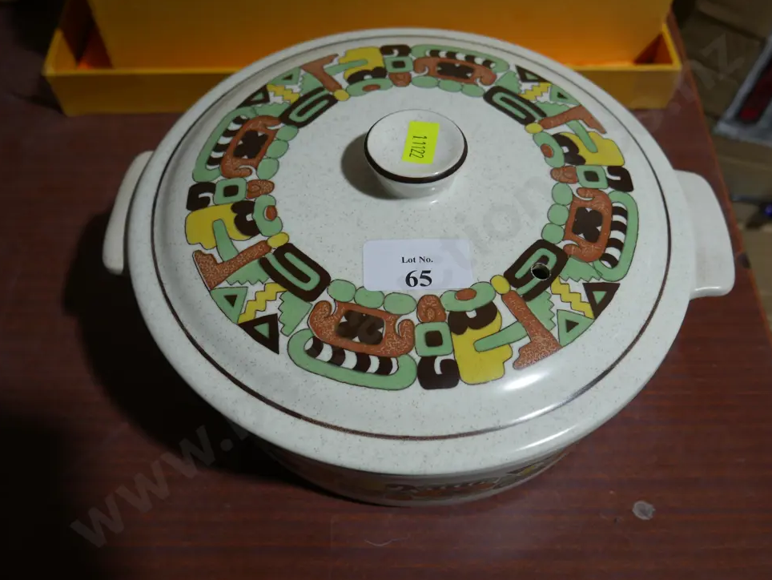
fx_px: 759
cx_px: 406
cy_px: 294
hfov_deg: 53.9
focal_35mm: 34
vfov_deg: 41.8
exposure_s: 1/100
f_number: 3.6
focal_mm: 16
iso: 200
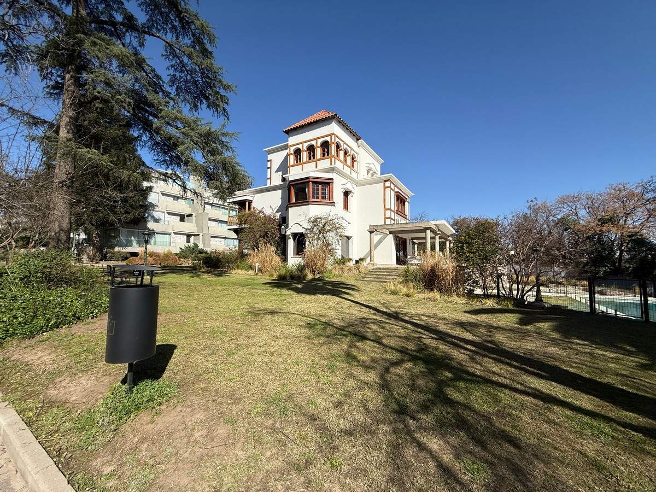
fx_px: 265
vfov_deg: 85.7
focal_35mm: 14
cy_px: 246
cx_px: 328
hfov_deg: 102.1
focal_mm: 2.22
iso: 50
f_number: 2.2
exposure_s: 1/3460
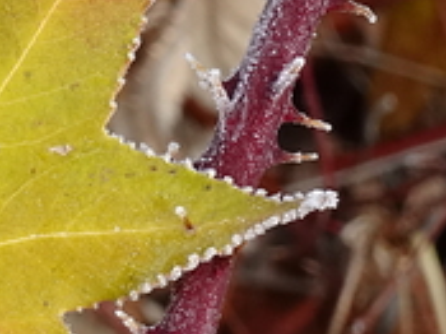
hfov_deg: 2.6
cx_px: -115
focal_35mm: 770
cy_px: 232
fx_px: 9914
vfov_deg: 1.9
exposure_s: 1/250
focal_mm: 36.38
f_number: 6.3
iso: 200
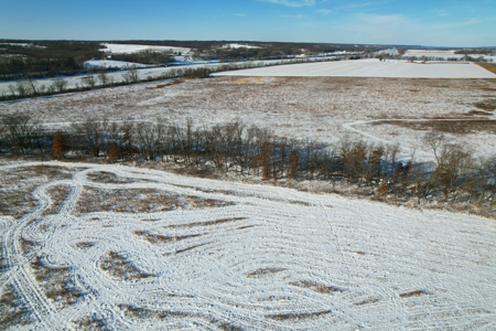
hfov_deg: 78.6
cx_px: 248
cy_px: 166
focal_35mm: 22
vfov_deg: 57.2
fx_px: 303
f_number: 2.8
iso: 100
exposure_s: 1/3200
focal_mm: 8.38
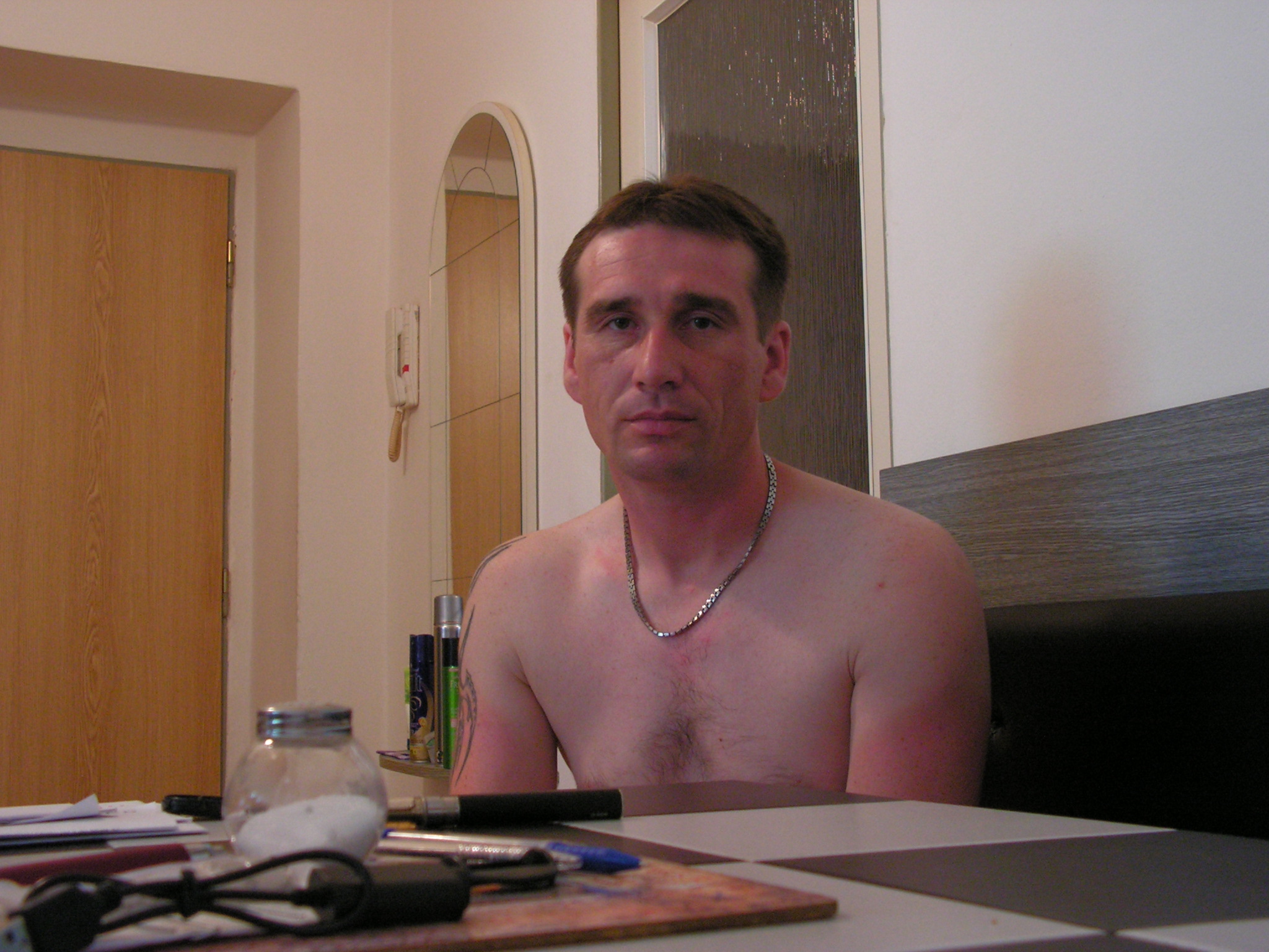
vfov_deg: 32.2
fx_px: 1650
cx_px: 634
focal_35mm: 45
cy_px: 476
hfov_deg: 42.1
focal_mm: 7.6
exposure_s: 1/4
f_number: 3.2
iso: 200
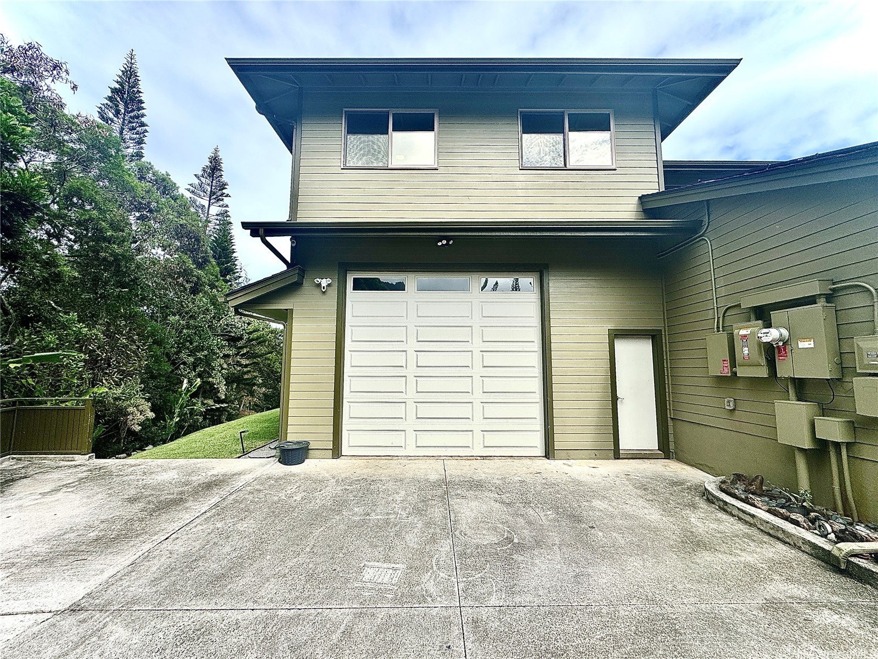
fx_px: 355
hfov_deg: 102.1
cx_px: 439
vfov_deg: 85.7
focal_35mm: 14
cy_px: 330
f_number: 2.2
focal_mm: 2.22
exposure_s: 1/1506
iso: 50
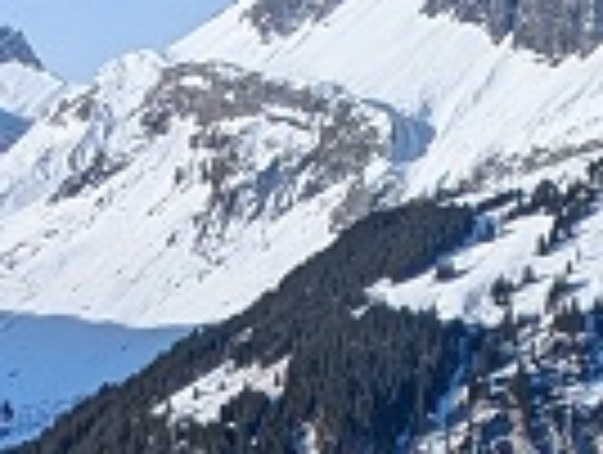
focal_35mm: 186
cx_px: -819
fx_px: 3246
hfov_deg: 9.5
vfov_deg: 8.0
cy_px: 499
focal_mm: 5.43
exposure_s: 1/2294
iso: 44
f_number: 1.89
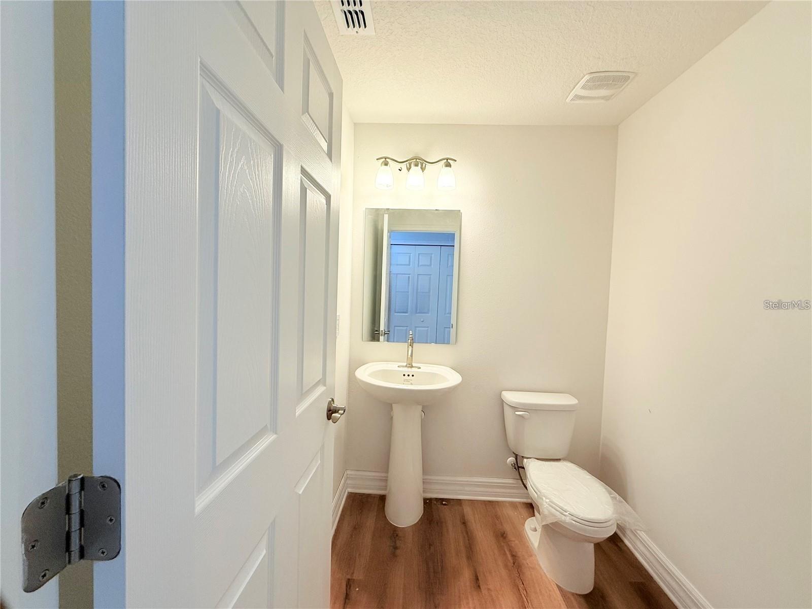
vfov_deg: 85.7
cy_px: 304
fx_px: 328
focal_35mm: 14
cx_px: 406
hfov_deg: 102.1
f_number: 2.2
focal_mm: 2.22
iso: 100
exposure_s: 1/120
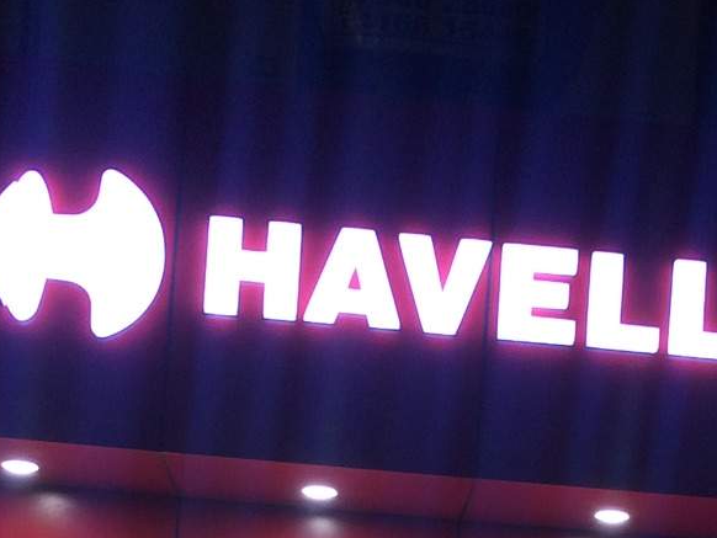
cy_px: 725
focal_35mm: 102
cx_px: 561
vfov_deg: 13.9
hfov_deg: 19.1
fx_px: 2114
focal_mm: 4.15
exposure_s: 1/33
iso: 50
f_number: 2.2
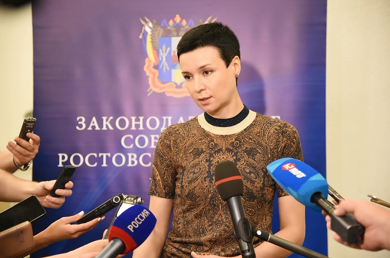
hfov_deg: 24.8
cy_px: 129
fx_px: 887
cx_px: 195
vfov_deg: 16.6
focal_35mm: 82
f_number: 4.5
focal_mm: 82
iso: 4000
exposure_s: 1/160
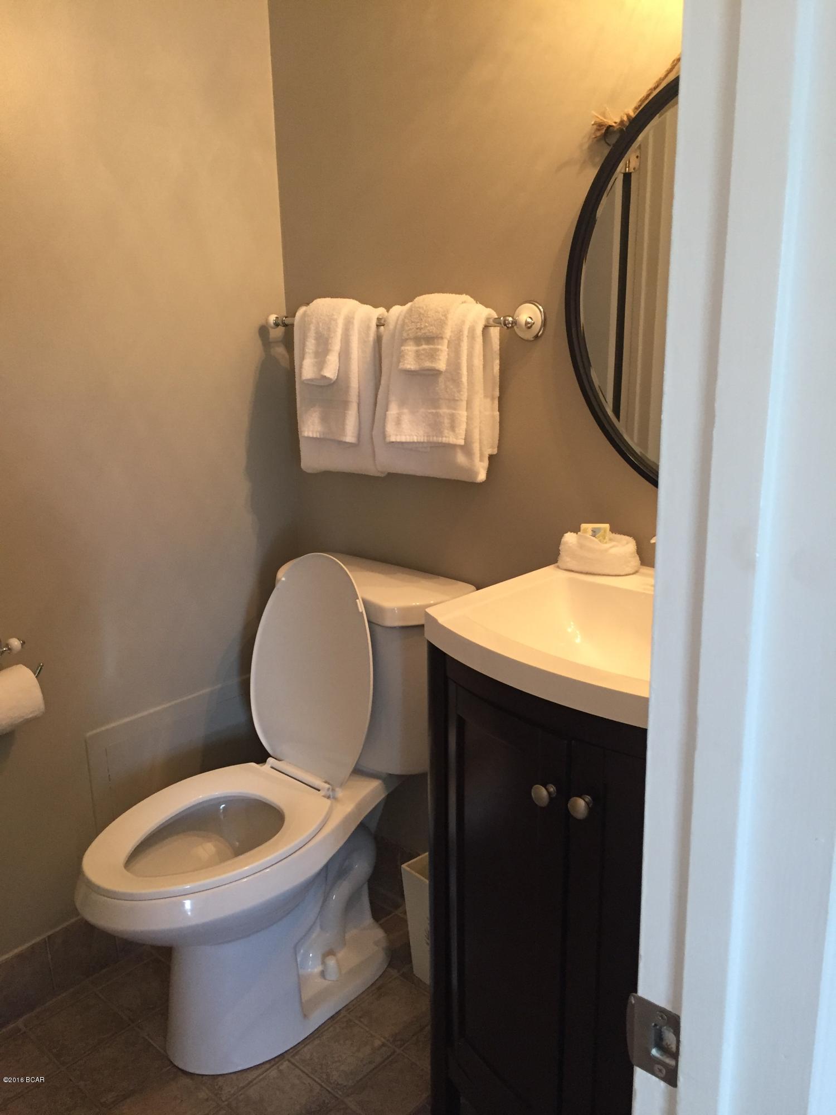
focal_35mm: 29
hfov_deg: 48.2
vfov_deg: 61.7
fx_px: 934
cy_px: 558
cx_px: 418
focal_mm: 4.15
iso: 160
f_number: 2.2
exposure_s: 1/30
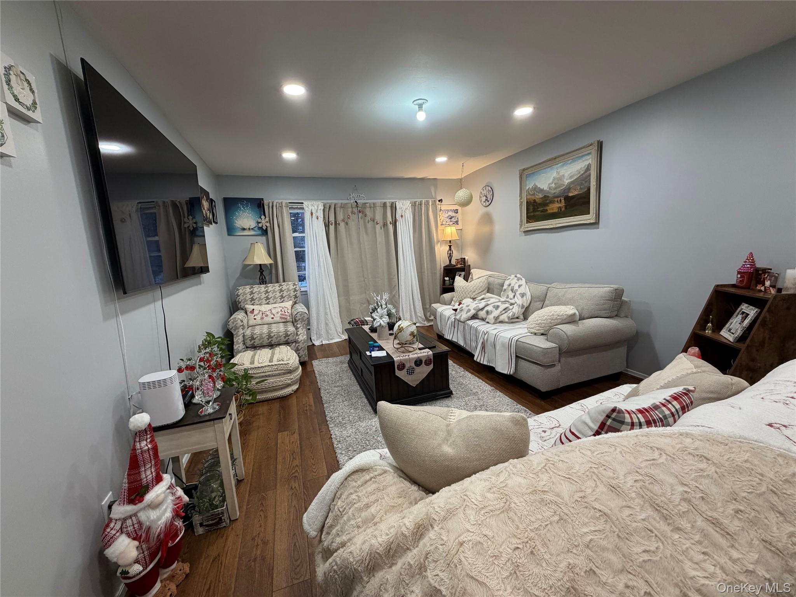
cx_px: 398
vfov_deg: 85.7
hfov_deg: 102.1
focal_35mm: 14
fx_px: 322
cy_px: 298
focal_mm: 2.22
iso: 200
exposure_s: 1/60
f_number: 2.2
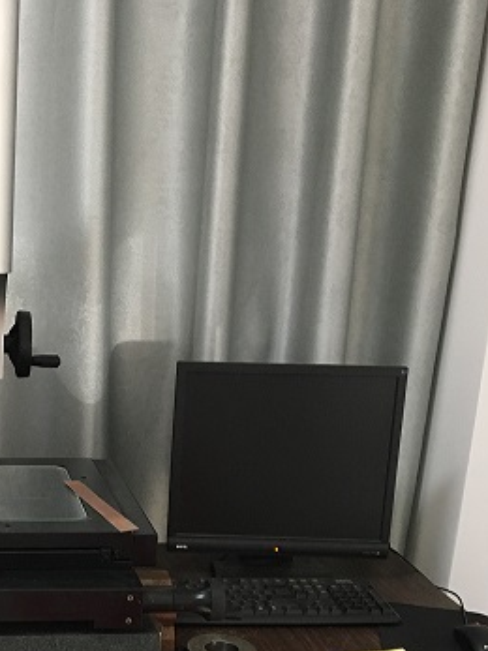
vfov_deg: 34.6
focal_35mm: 54
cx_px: 53
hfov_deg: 26.2
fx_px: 1016
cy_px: 512
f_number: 2.2
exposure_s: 1/33
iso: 160
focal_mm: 4.15
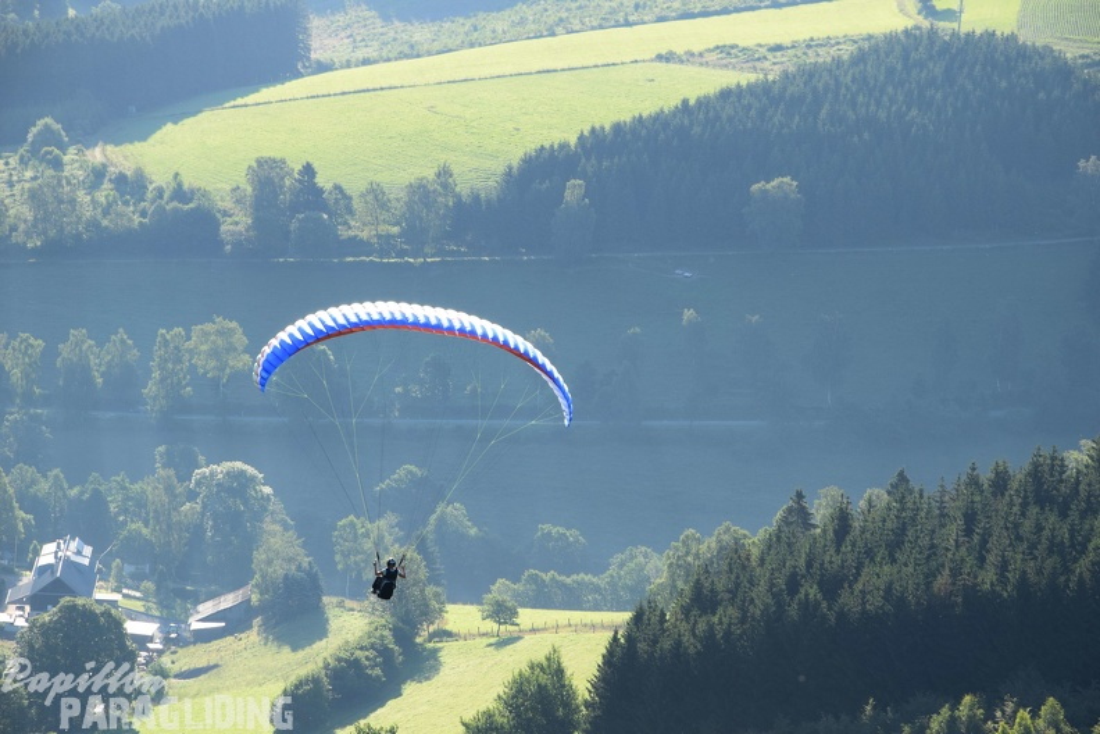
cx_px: 550
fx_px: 4812
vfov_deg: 8.7
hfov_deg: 13.0
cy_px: 367
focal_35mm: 158
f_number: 11
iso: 400
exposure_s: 1/320
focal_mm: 105
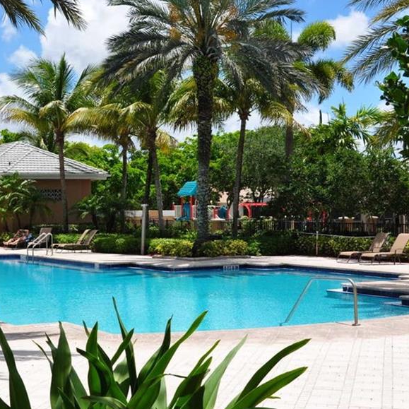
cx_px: 131
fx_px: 932
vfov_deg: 24.7
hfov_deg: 24.6
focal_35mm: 70
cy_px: 206
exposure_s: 1/320
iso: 200
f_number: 10
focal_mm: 31
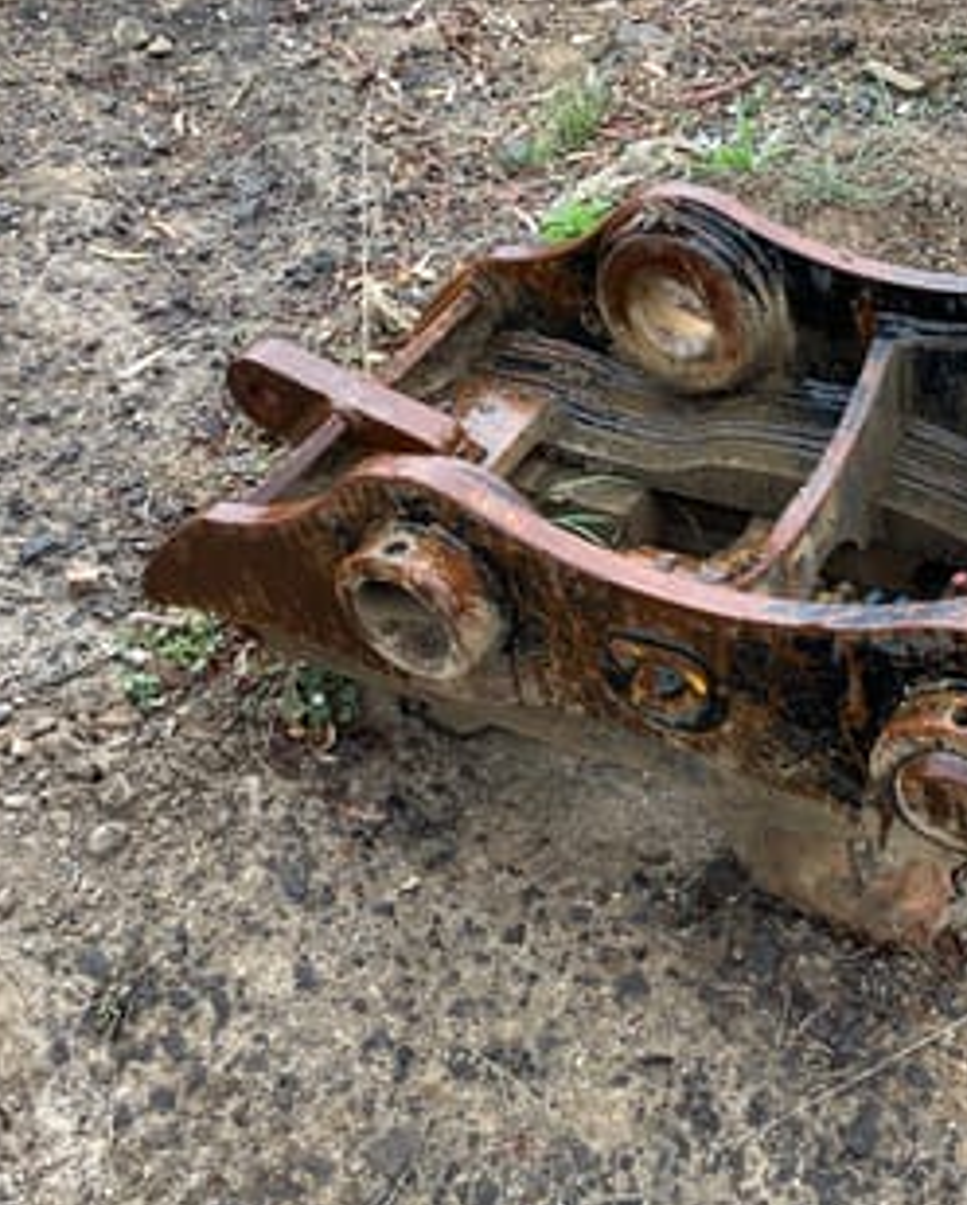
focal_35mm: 41
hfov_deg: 35.6
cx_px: 745
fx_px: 1464
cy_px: 595
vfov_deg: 44.7
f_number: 1.6
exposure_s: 1/375
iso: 32
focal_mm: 4.2
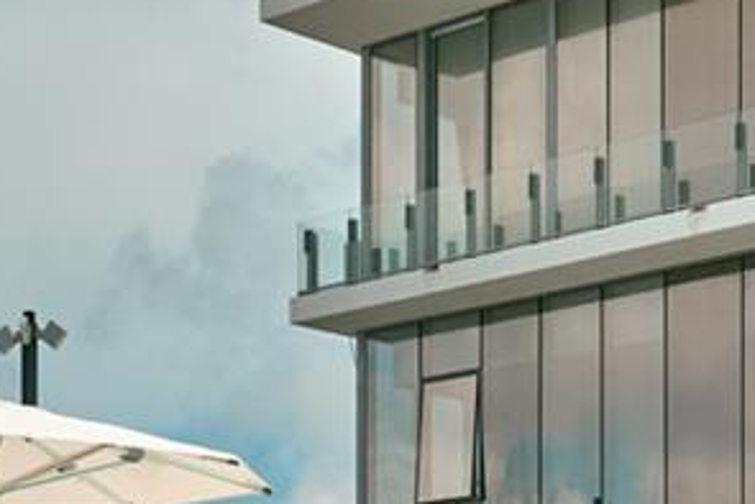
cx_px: 394
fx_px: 2728
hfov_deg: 15.8
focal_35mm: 130
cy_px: 302
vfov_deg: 10.6
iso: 125
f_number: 10
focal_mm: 24
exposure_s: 1/500
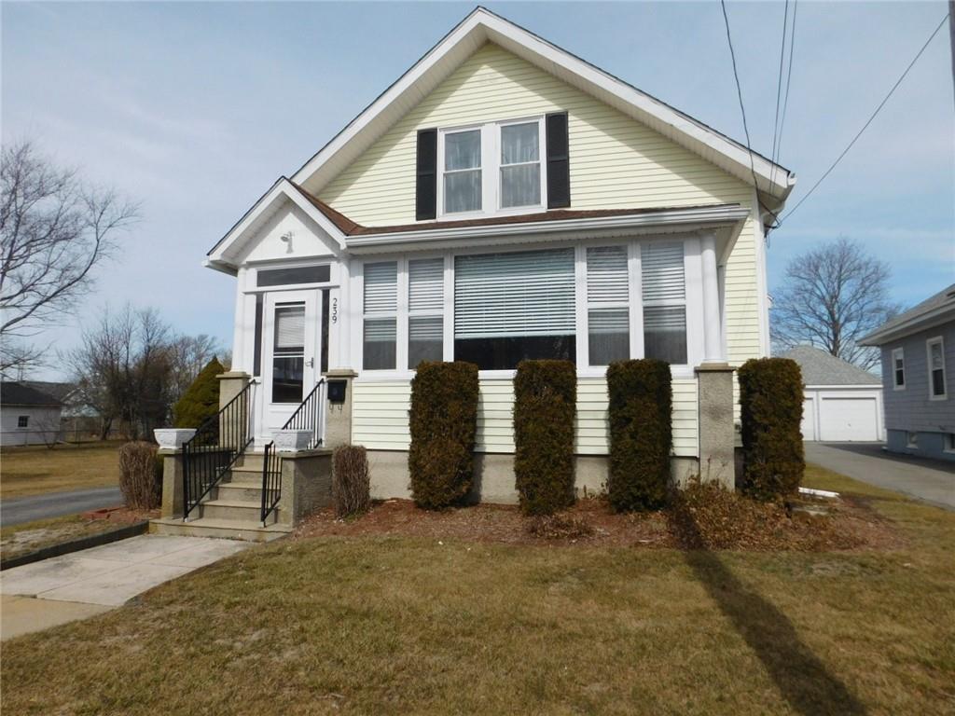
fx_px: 635
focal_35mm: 23
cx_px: 478
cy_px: 358
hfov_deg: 73.9
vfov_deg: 58.9
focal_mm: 4
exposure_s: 1/800
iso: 125
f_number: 6
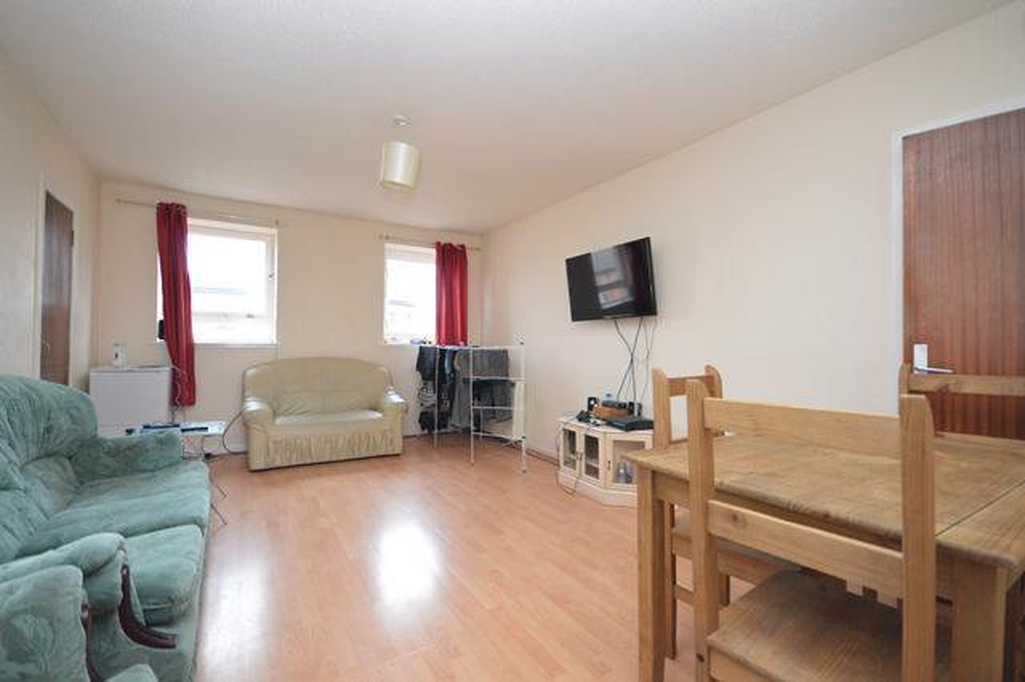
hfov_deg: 100.4
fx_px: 427
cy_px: 341
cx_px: 512
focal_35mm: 15
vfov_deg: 77.3
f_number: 4
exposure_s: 1/60
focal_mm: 10
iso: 2000
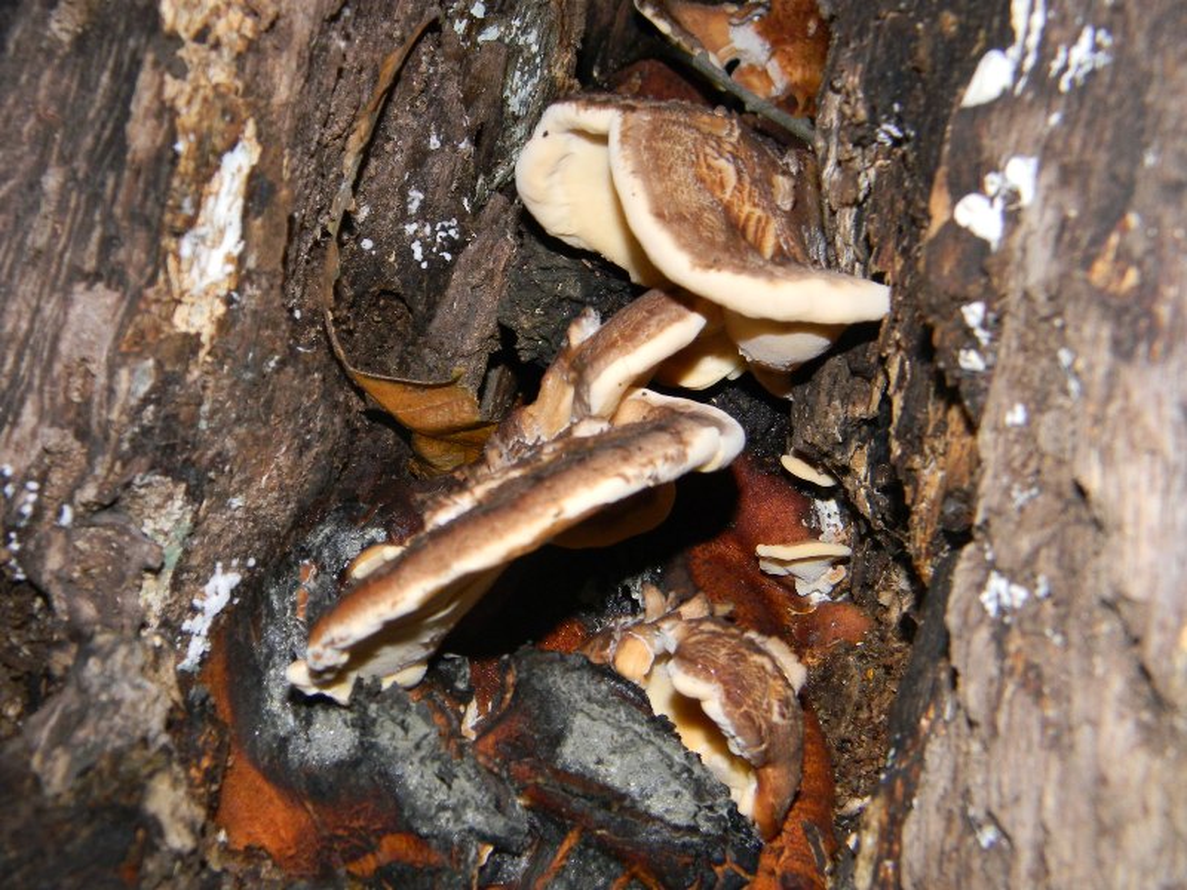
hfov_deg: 34.3
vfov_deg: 26.1
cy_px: 445
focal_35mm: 56
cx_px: 594
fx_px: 1920
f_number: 8.2
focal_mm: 10.1
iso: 200
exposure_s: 1/30
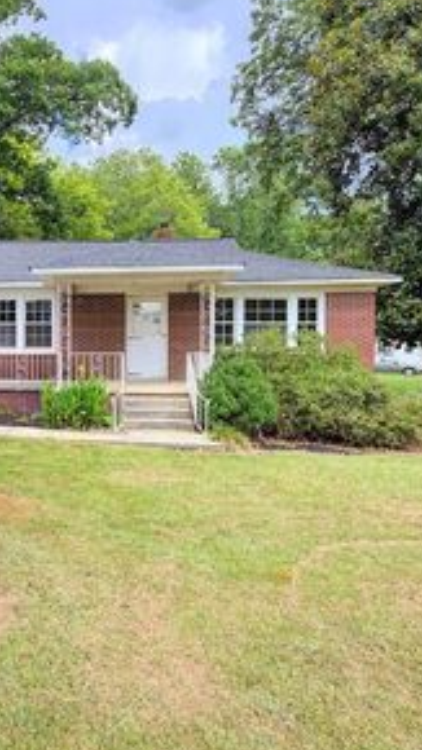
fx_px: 537
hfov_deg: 40.2
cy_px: 345
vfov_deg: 69.8
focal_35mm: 27
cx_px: 54
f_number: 11
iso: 400
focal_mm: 15
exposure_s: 1/100
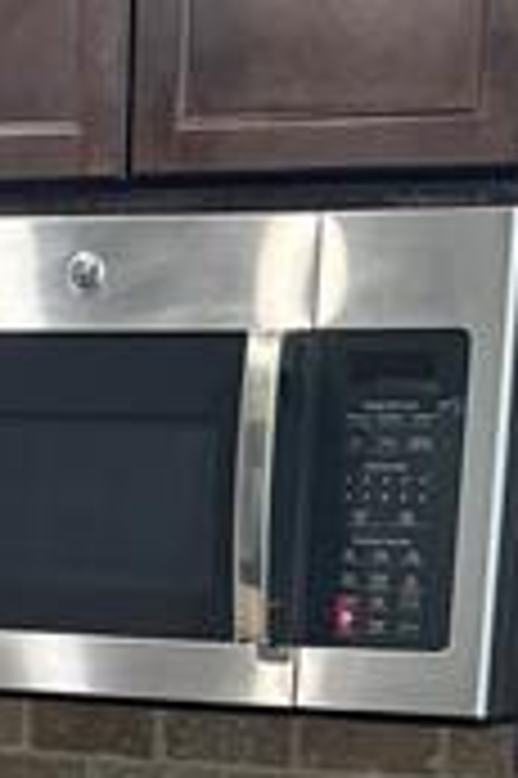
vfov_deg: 16.8
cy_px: 1151
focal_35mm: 111
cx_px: 59
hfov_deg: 12.2
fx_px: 2400
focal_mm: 6.76
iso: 640
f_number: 1.78
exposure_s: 1/40
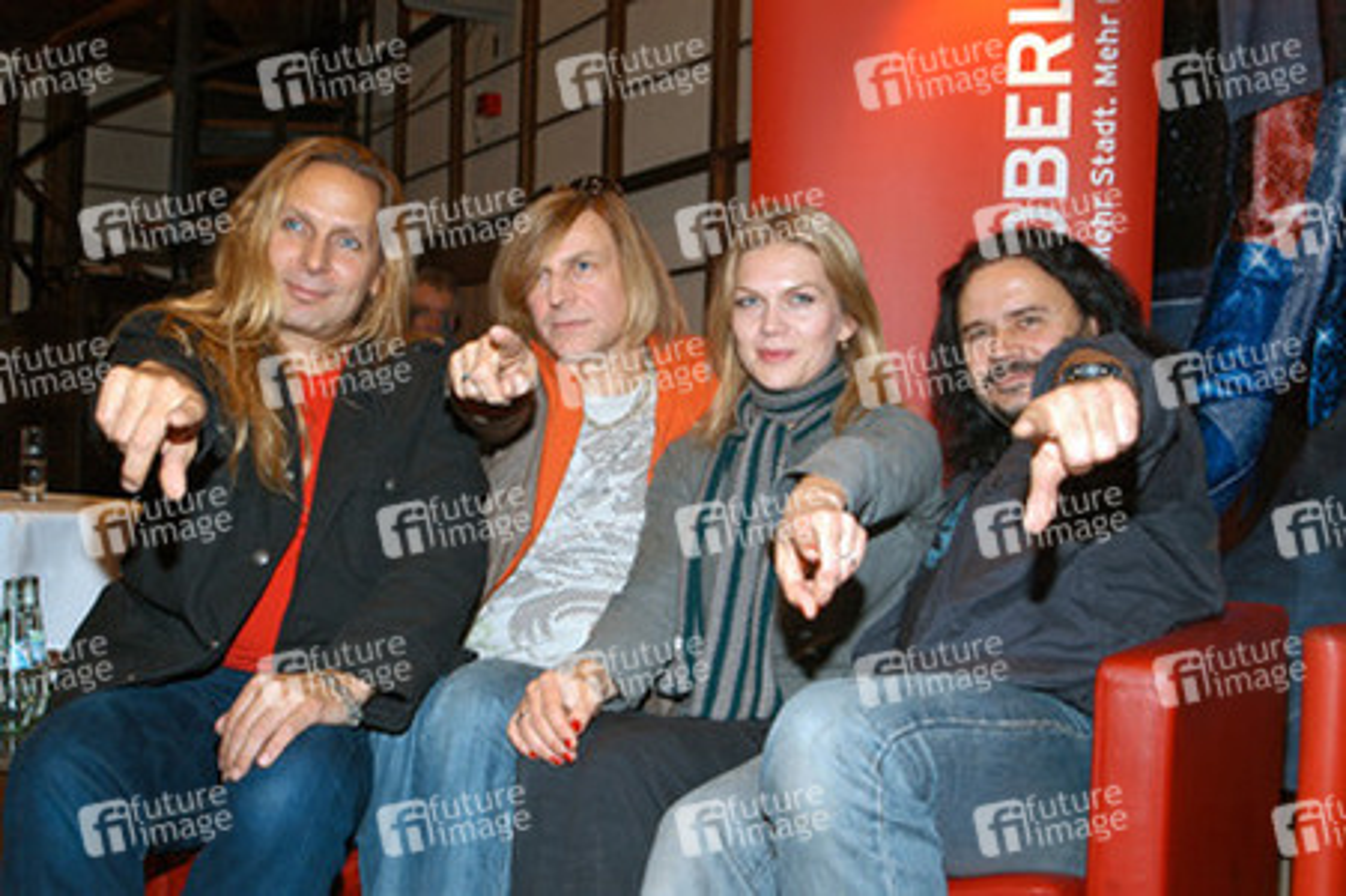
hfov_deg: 46.4
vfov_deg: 31.8
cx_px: 673
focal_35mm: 42
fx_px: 1569
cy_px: 448
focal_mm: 28
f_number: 6.3
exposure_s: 1/40
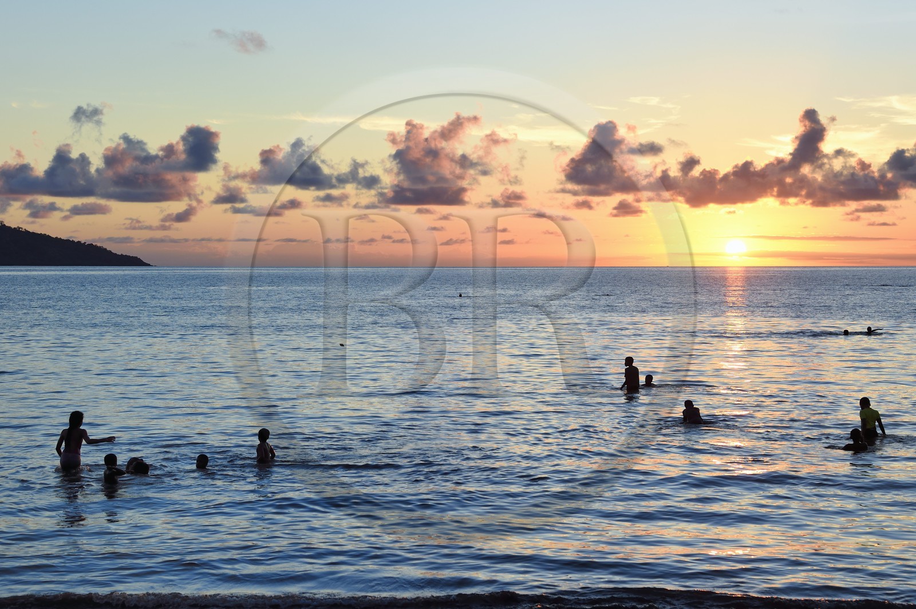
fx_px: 1780
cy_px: 304
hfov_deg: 28.9
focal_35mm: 70
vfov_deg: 19.4
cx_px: 458
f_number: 7.1
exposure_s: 1/250
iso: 200
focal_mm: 70
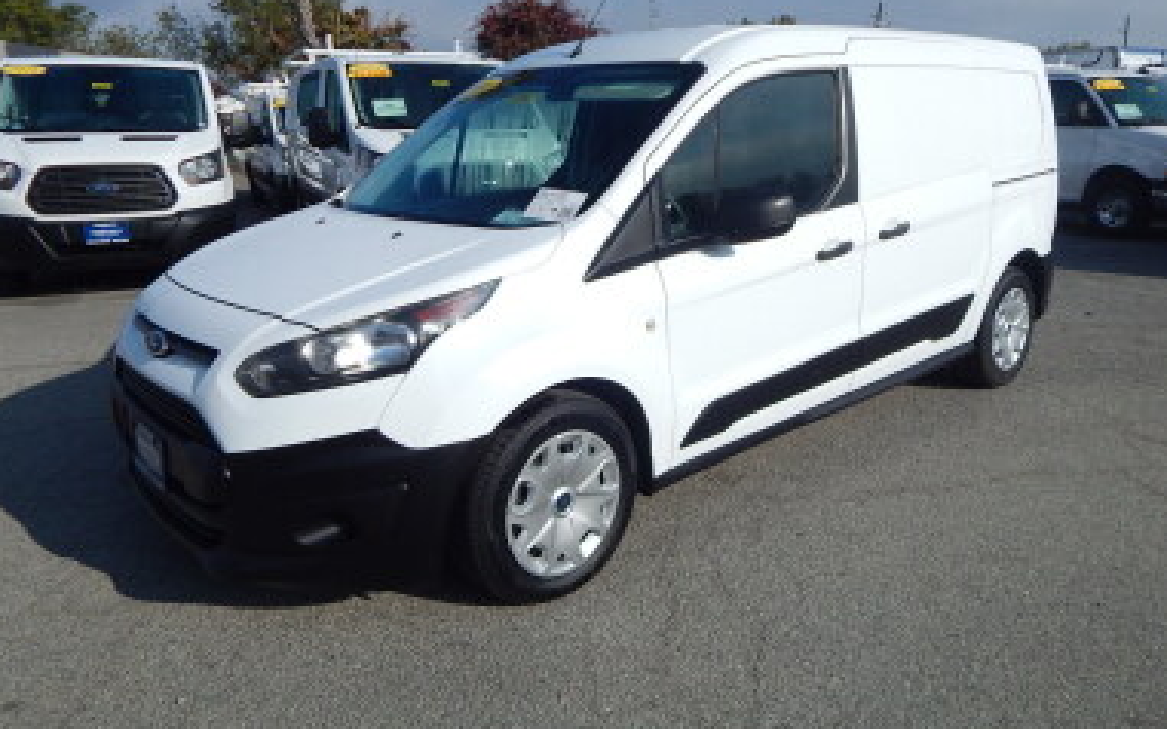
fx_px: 859
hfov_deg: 68.4
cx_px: 582
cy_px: 329
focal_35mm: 27
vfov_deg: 45.9
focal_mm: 4.5
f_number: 6.1
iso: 125
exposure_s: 1/1500
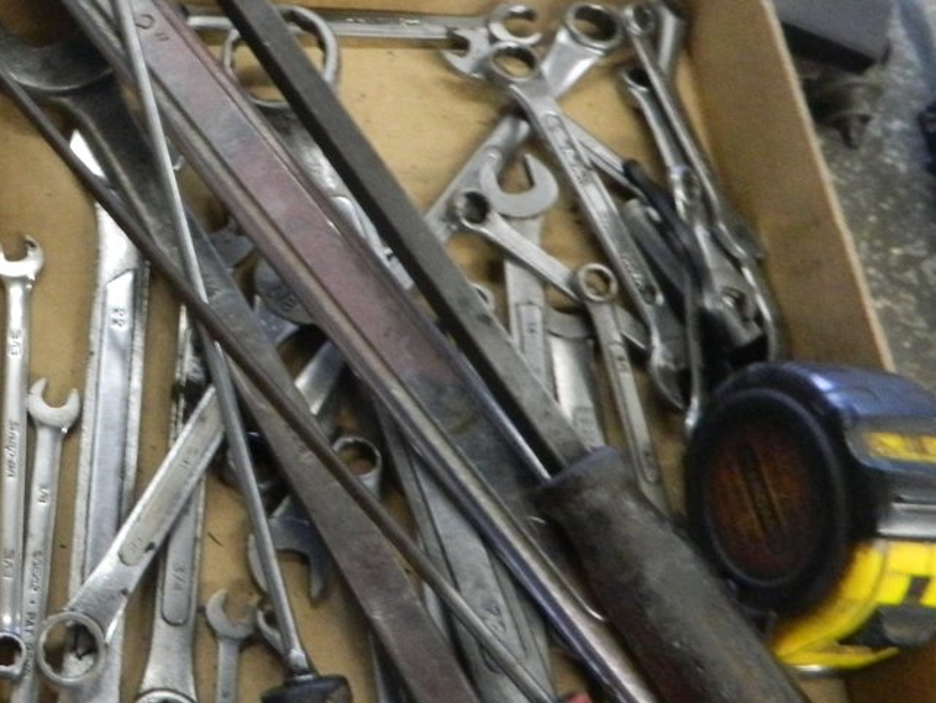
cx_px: -75
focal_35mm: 59
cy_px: 116
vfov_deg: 24.3
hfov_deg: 29.7
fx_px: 1596
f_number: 3.1
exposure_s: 1/15
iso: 400
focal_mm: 4.5
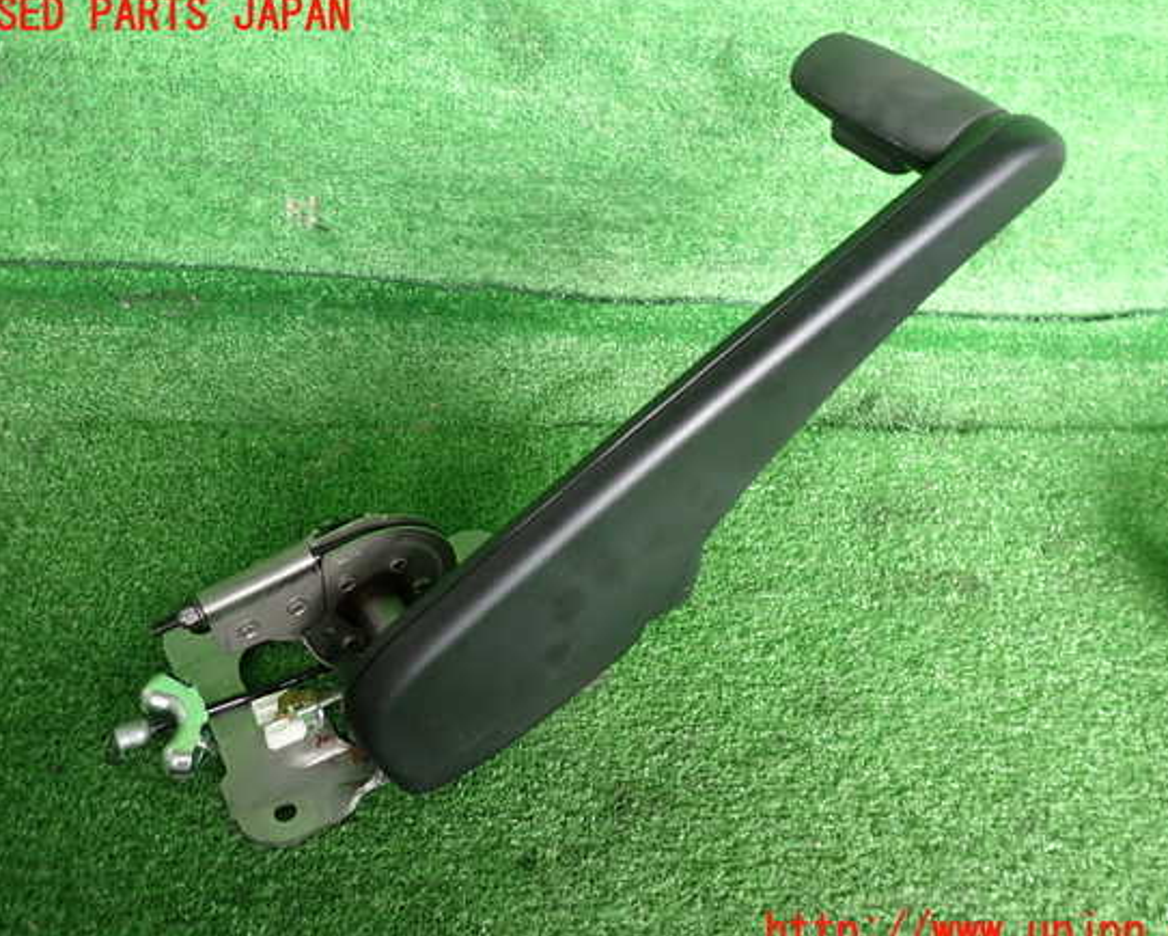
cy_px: 474
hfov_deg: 64.0
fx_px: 934
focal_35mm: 27
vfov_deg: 53.2
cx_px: 606
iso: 200
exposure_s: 1/40
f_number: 2
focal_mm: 4.5
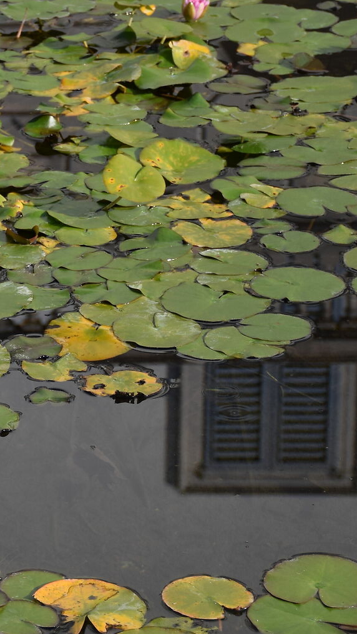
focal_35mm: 178
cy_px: 377
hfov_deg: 6.8
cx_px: -71
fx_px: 2996
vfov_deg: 12.1
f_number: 4.5
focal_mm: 48
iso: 100
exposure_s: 1/640
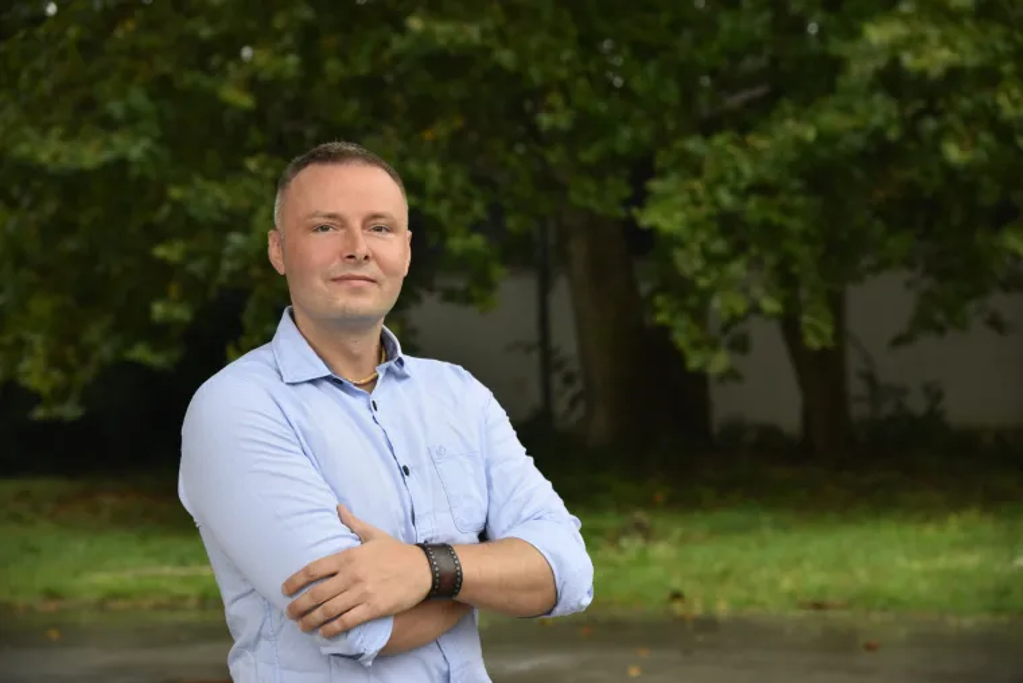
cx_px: 512
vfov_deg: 16.7
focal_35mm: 82
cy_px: 342
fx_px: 2330
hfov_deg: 24.8
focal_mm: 82
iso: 640
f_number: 5
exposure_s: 1/250
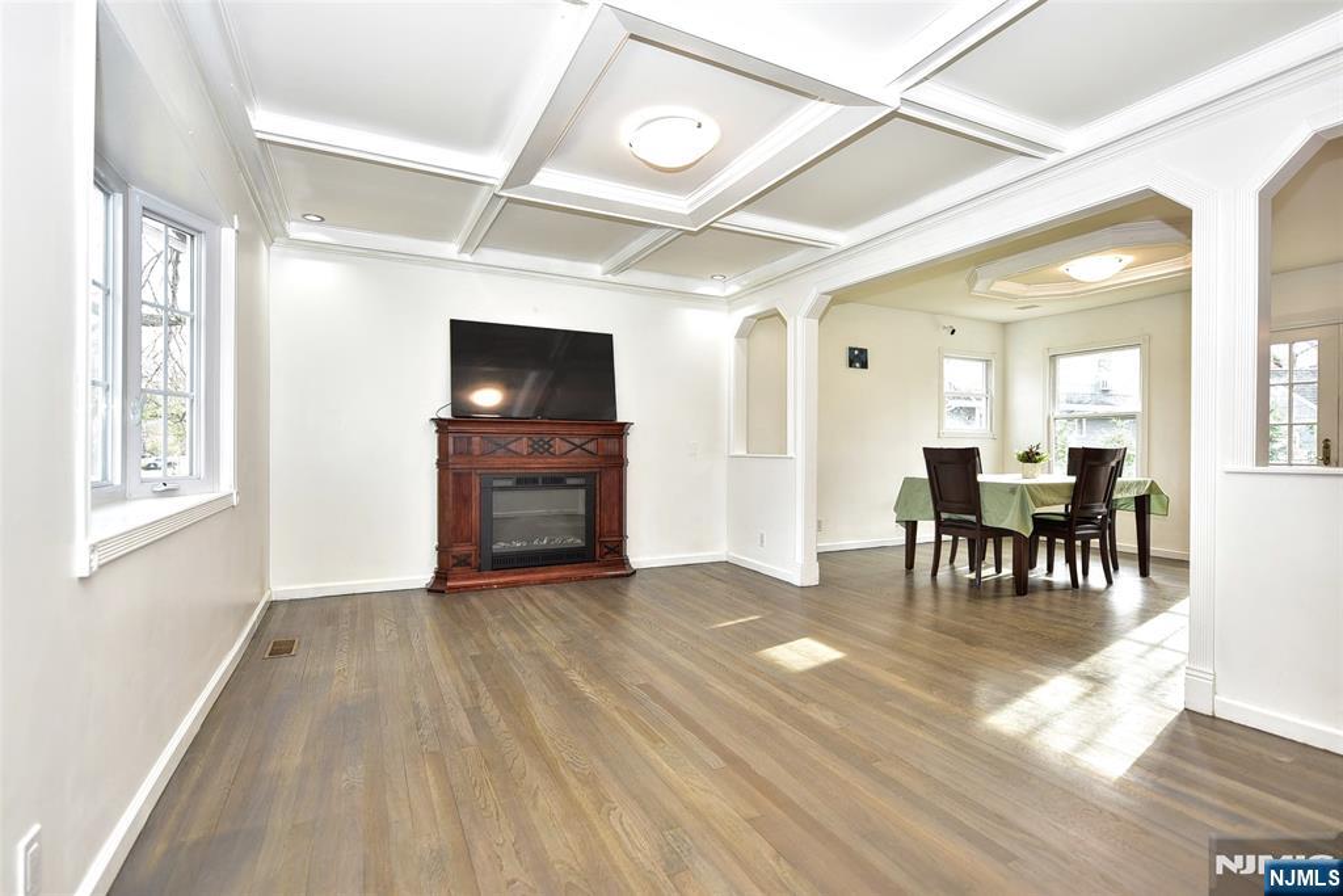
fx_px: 634
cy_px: 448
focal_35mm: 17
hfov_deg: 93.3
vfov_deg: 70.5
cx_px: 672
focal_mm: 17
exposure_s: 1/60
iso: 200
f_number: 2.8
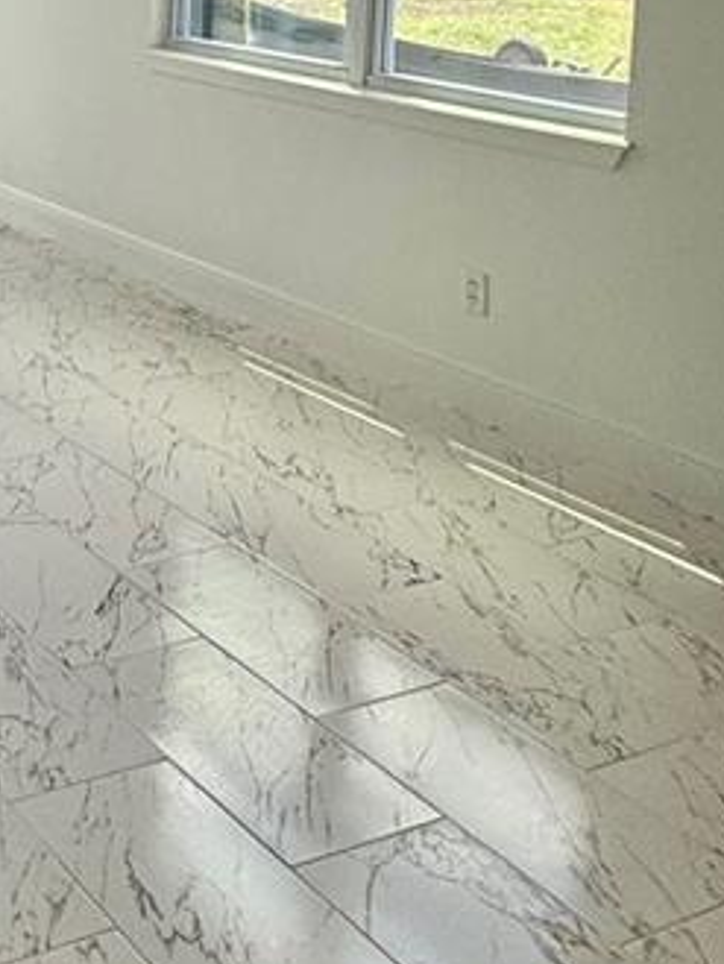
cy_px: -3
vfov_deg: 34.1
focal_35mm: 51
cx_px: -261
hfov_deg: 24.3
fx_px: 1421
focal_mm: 2.22
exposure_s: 1/451
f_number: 2.2
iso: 64
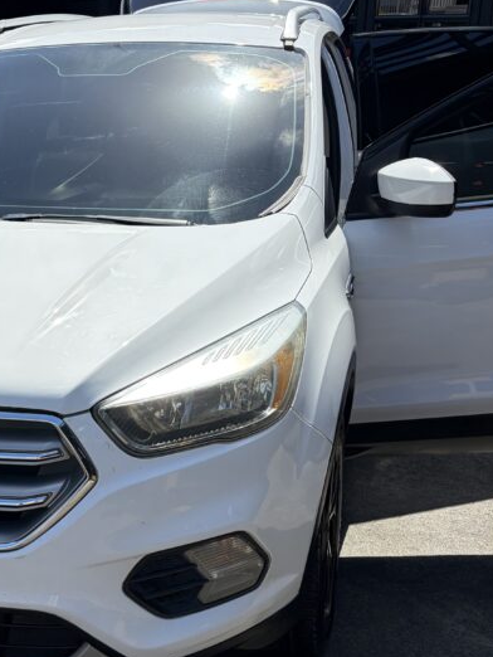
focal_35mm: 51
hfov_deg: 27.7
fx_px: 968
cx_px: 67
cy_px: 369
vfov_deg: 37.4
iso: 50
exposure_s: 1/3125
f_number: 1.6
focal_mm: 5.96
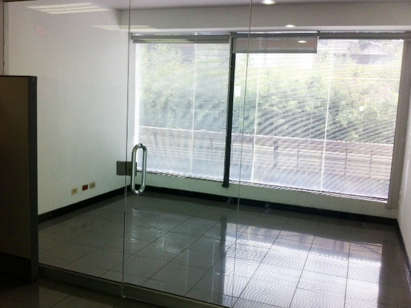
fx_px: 428
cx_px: 206
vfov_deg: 39.7
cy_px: 151
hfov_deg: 51.3
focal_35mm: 36
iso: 100
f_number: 2.8
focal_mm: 3.85
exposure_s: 1/50
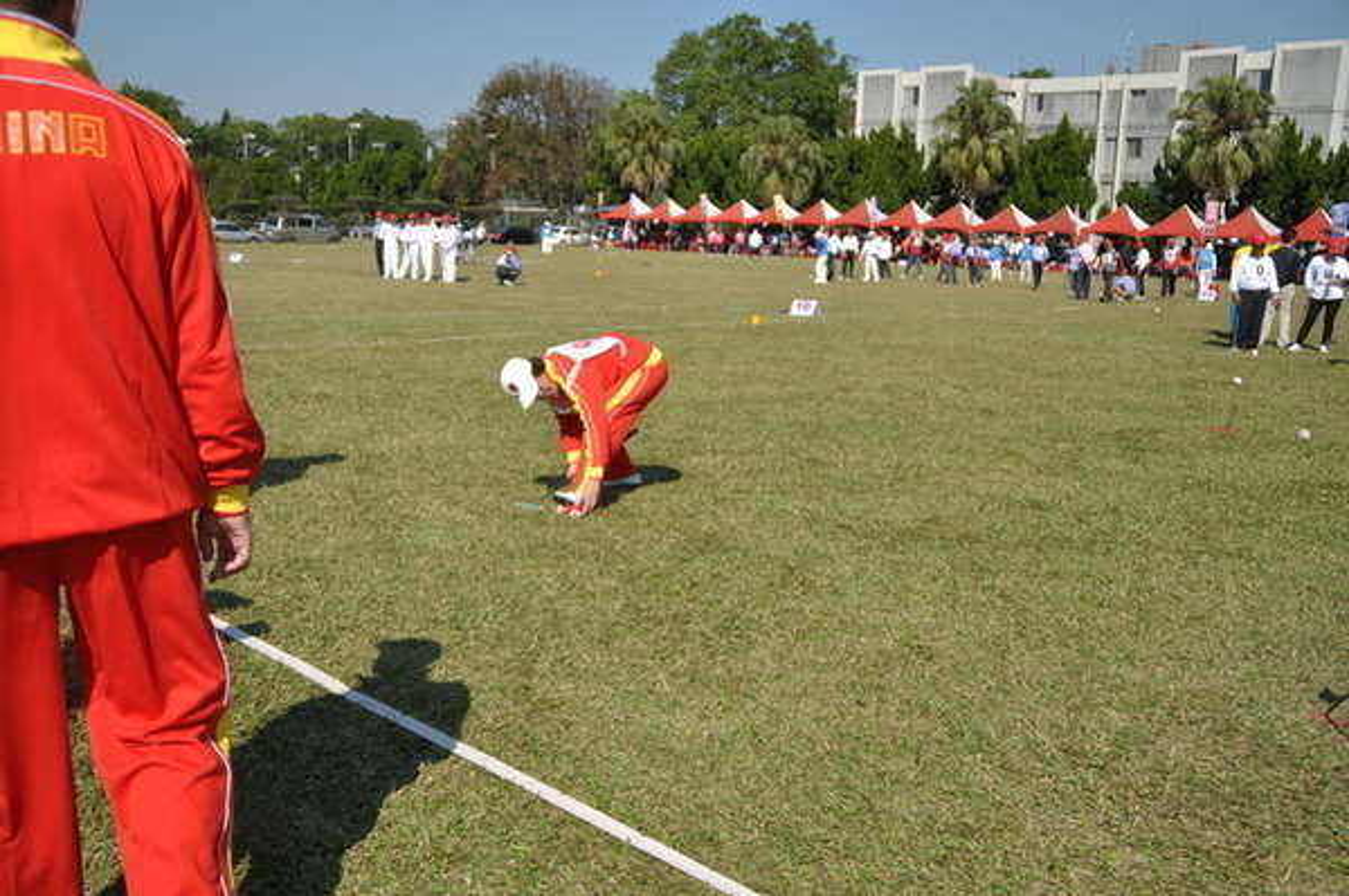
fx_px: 1236
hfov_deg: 57.3
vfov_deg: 39.9
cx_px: 674
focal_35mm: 33
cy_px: 448
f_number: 3.5
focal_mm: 22
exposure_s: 1/1250
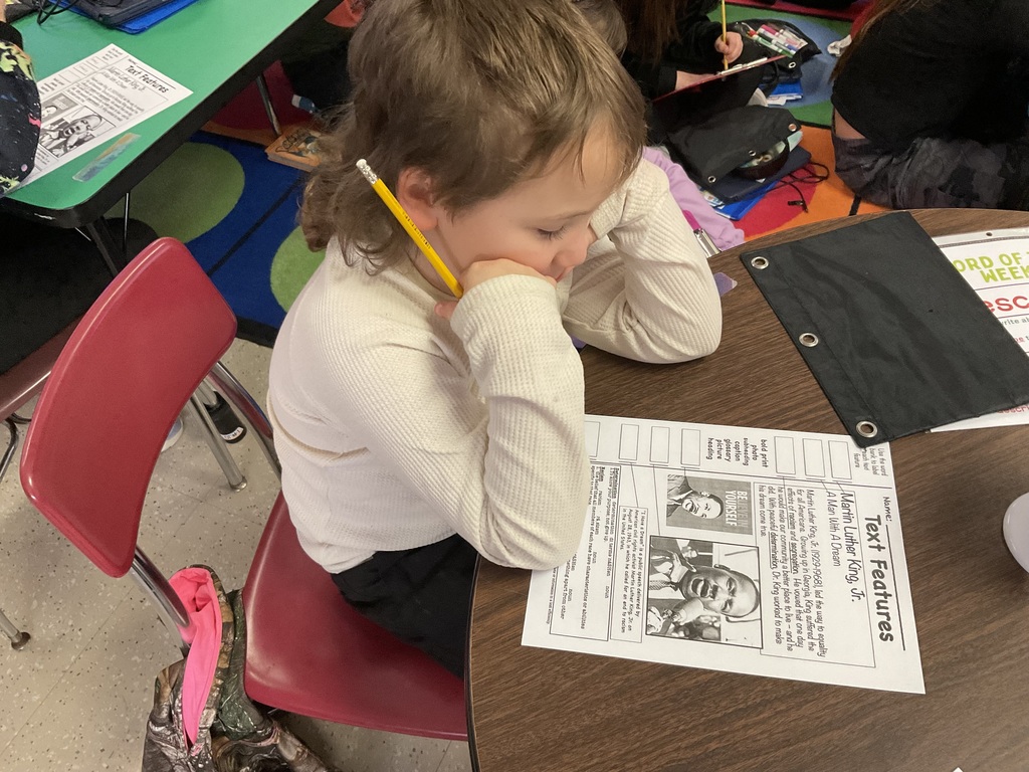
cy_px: 386
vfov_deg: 48.2
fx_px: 862
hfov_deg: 61.7
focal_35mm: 29
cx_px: 514
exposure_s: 1/60
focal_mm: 3
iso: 160
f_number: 1.8
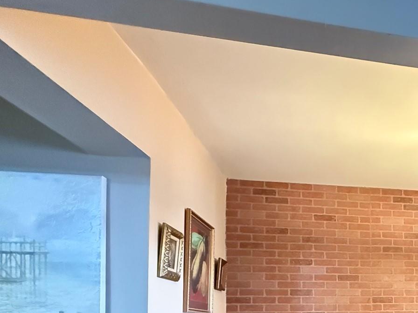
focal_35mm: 32
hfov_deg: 45.4
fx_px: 386
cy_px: 309
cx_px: 440
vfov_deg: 39.3
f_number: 2.2
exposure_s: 1/40
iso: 1600
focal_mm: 2.22
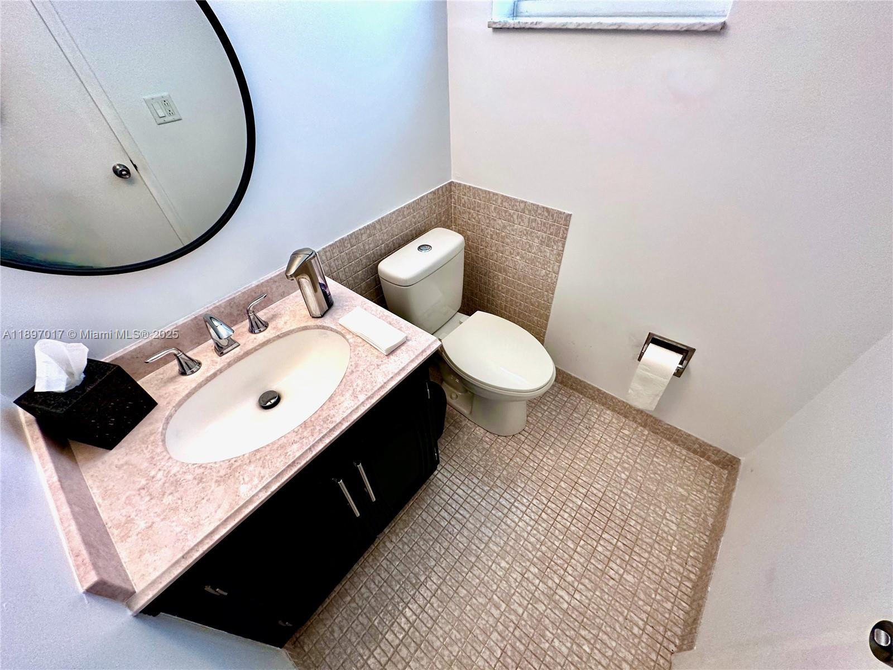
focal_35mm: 14
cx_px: 446
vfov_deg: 85.7
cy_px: 335
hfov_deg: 102.1
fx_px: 361
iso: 250
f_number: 2.2
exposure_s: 1/120
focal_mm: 2.22
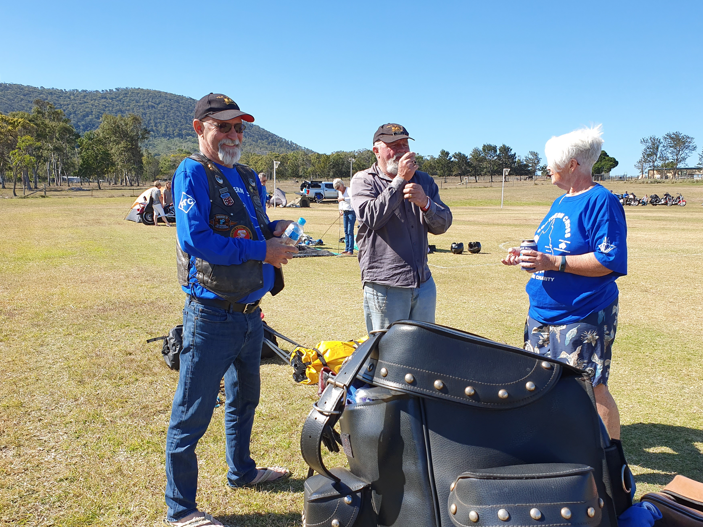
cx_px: 369
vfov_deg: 46.8
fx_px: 609
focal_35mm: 30
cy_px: 274
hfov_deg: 59.9
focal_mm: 4.32
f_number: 2.4
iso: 50
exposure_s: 1/850
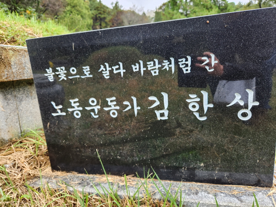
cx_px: 138
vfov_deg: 58.9
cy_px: 104
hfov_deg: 73.9
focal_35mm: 23
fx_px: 183
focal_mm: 5.4
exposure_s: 1/180
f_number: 1.8
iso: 100
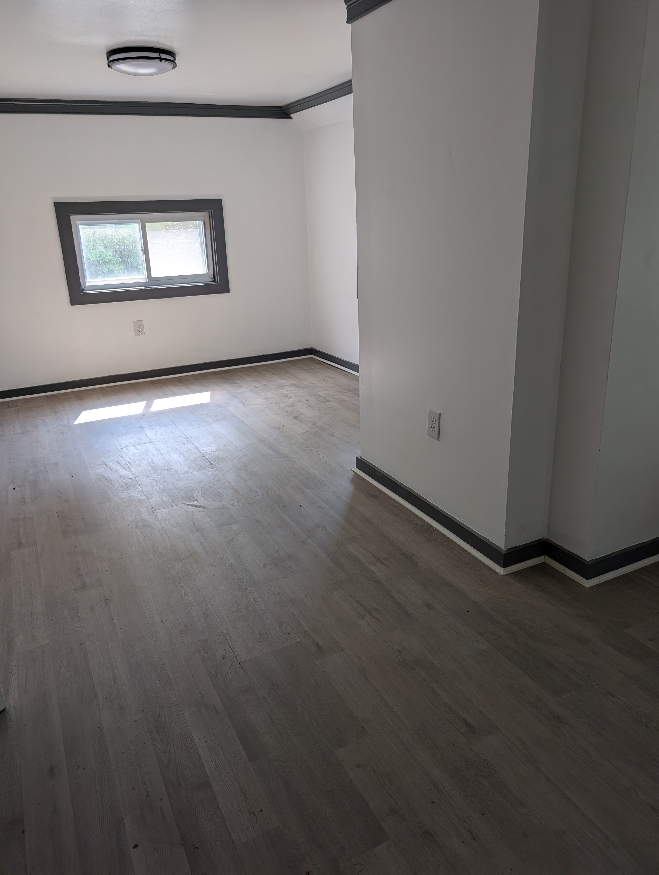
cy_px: 438
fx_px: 608
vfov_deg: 71.5
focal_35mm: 24
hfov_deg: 56.9
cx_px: 330
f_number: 1.68
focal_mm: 6.9
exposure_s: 1/115
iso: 27
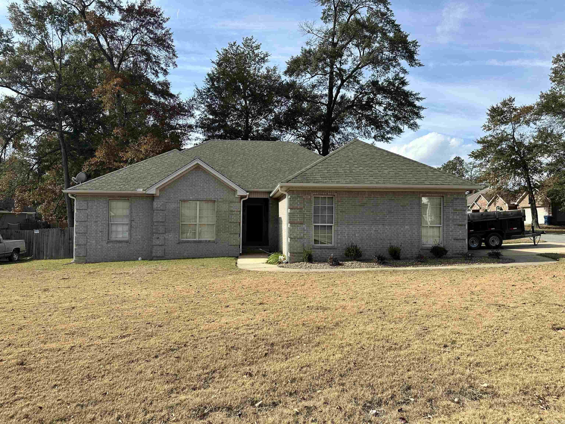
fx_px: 392
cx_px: 282
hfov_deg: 71.6
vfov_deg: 56.8
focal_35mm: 24
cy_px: 212
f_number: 1.78
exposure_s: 1/3247
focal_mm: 6.86
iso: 80
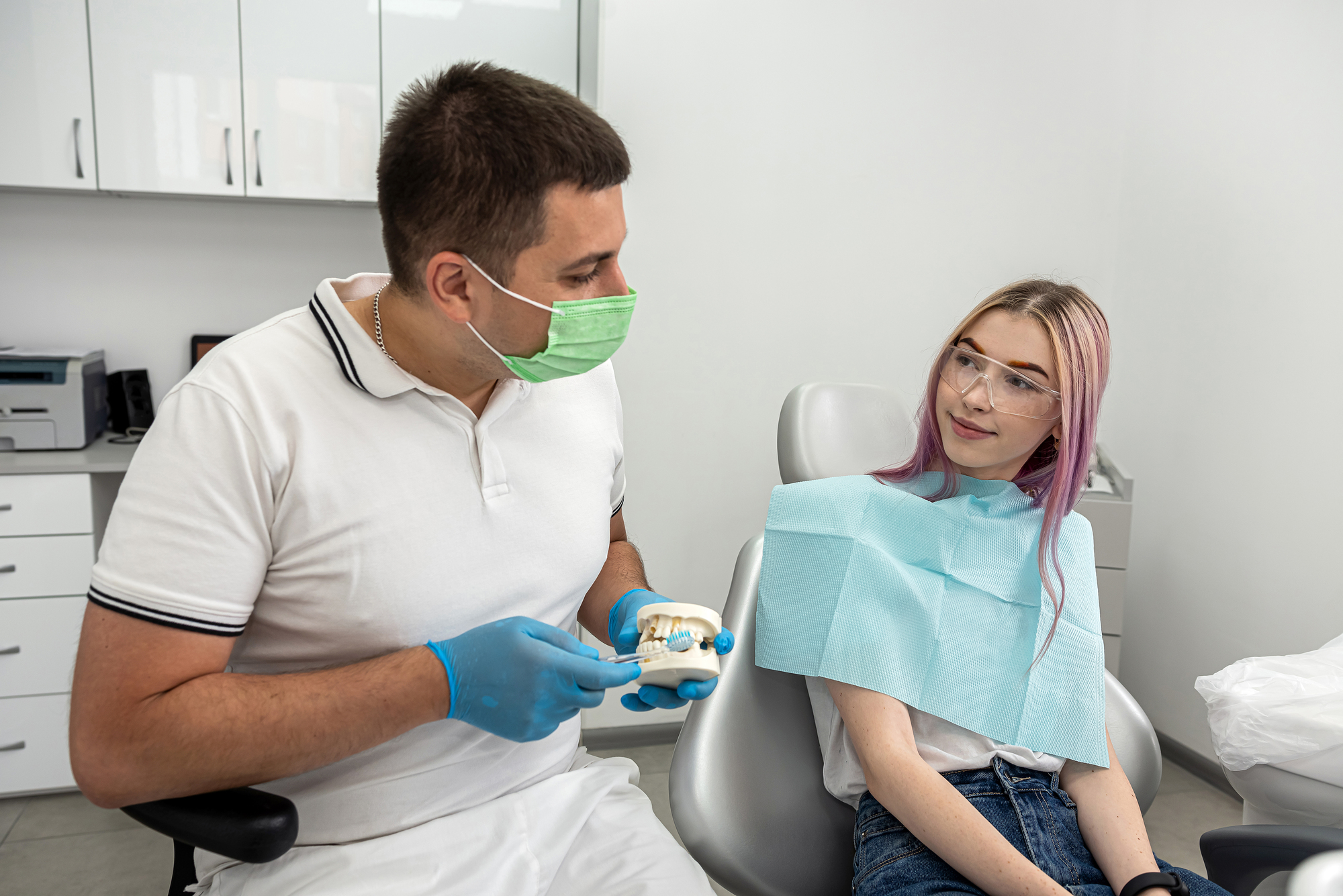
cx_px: 672
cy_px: 448
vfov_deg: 45.0
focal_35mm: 29
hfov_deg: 63.6
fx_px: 1082
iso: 400
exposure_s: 1/160
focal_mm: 29
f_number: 4.5
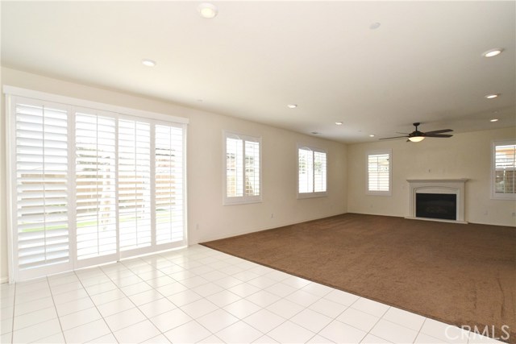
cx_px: 258
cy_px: 172
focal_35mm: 16
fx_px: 237
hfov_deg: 95.0
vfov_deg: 72.1
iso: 800
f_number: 8
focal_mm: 11
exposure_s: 1/250
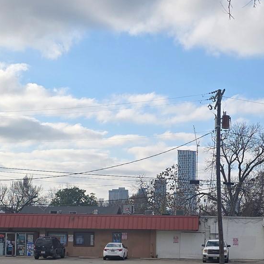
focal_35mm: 76
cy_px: 211
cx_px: 161
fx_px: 656
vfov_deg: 22.5
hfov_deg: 22.7
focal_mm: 6.3
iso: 12
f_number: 1.7
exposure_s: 1/601
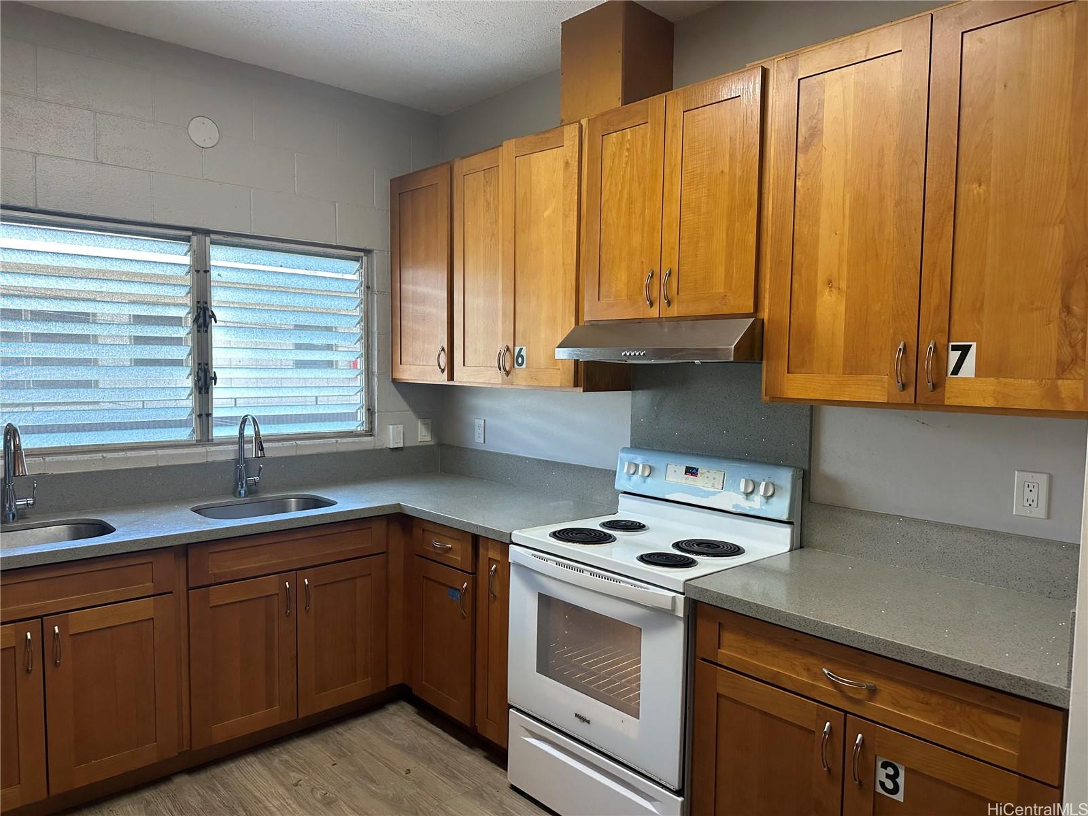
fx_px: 754
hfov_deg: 71.6
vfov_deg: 56.8
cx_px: 544
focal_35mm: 24
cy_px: 408
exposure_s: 1/60
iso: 125
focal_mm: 6.86
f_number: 1.78
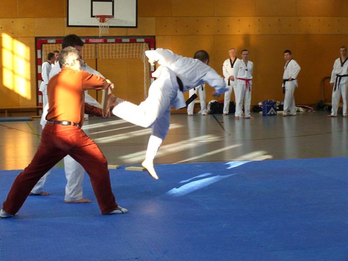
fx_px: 955
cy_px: 130
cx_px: 174
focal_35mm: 95
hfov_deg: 20.7
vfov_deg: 15.6
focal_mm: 19.7
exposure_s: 1/160
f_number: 4.8
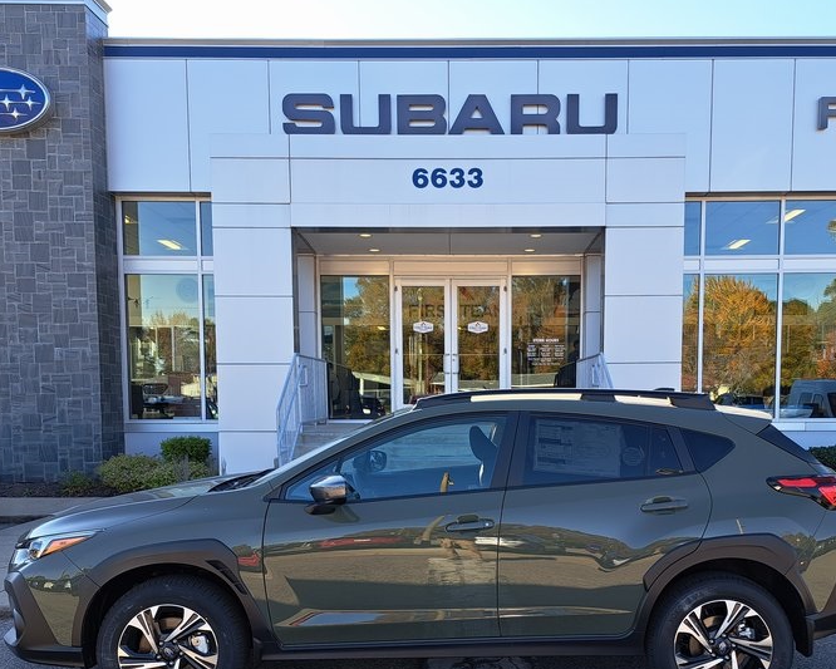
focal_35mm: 36
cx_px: 474
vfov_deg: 40.5
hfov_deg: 50.1
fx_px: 891
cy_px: 466
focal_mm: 5.23
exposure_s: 1/351
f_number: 1.8
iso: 50
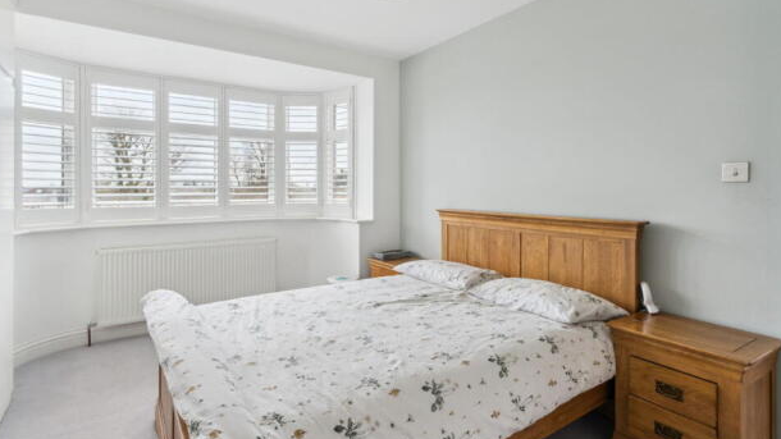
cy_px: 202
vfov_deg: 60.9
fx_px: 373
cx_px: 387
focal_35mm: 18
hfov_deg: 92.7
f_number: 11
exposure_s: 1/8
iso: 640
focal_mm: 16
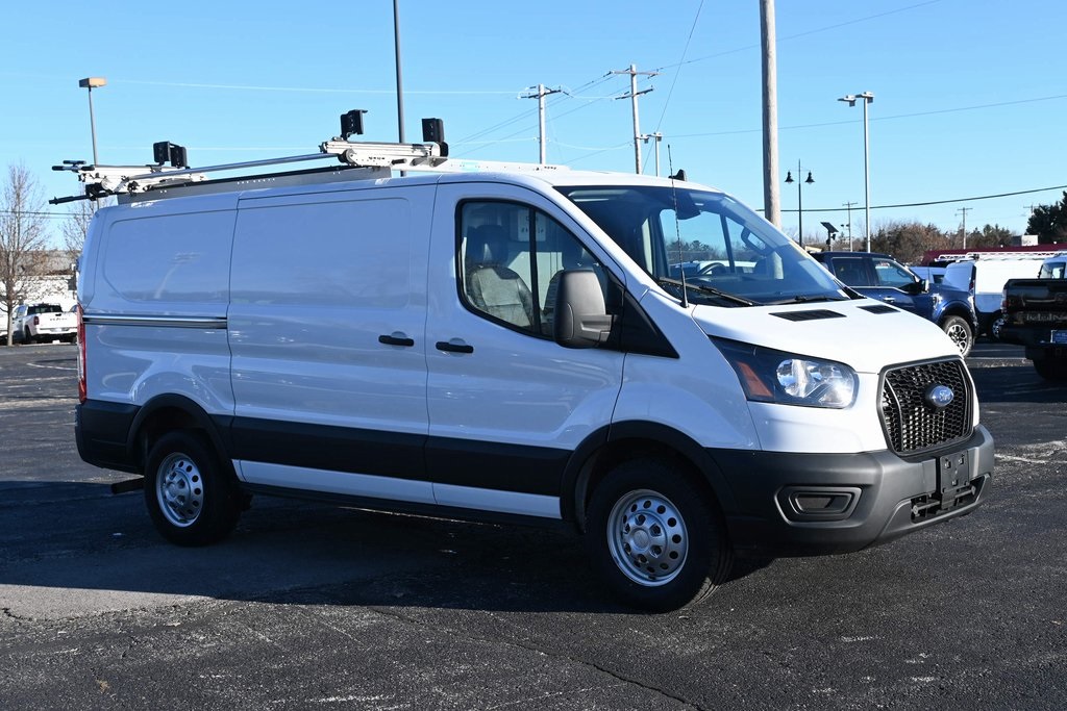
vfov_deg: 29.4
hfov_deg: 43.0
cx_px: 534
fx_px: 1356
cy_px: 356
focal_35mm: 46
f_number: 6.3
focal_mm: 30.5
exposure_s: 1/320
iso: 100
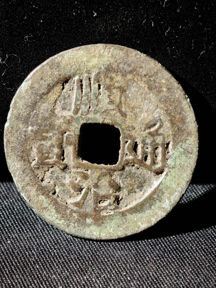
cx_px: 108
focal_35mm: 108
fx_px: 899
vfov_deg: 18.2
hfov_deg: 13.7
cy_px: 144
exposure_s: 1/106
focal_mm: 9
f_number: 2
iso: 640
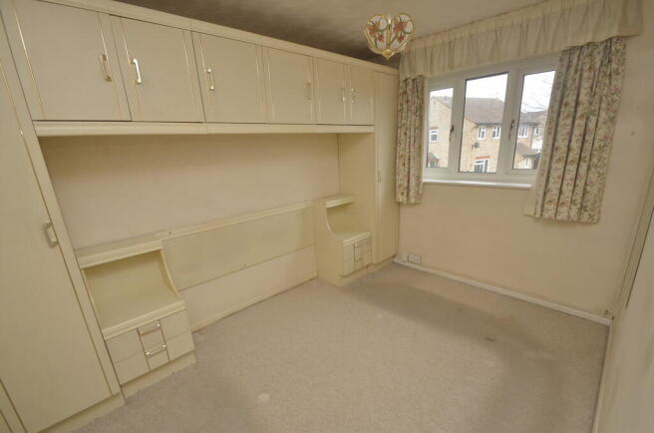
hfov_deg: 100.5
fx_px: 272
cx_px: 327
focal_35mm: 15
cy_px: 216
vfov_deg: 77.0
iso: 400
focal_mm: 10
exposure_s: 1/80
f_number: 7.1
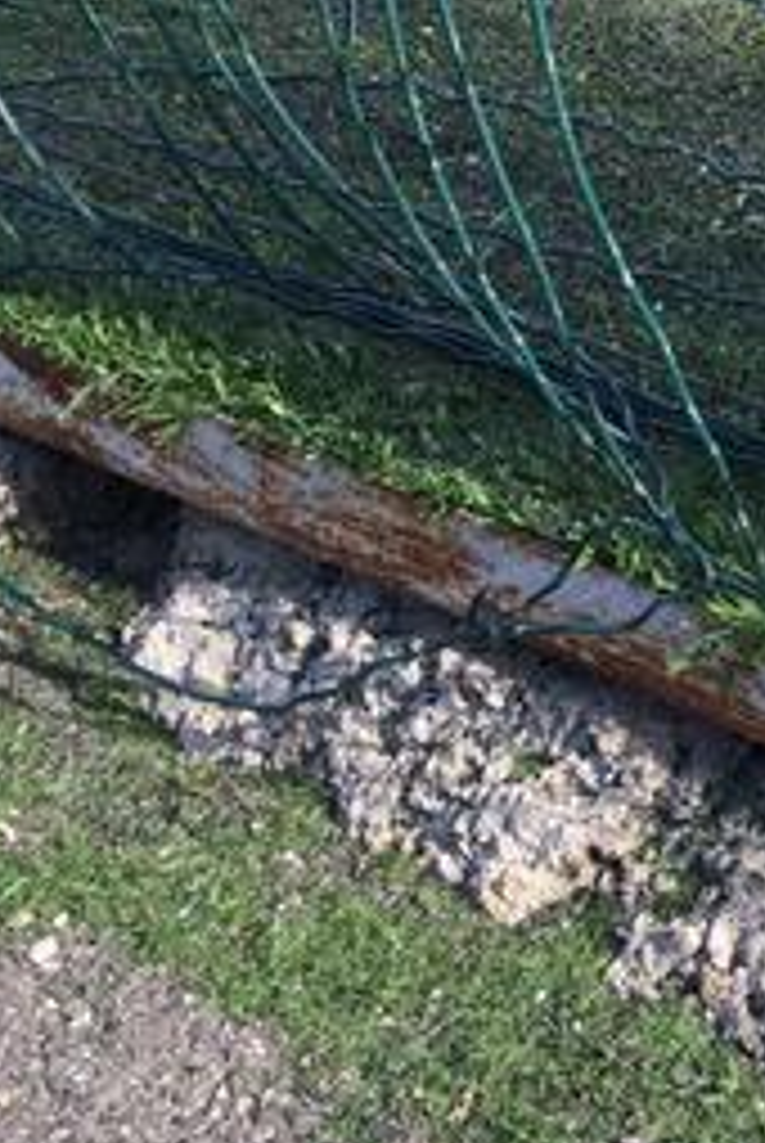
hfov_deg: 13.4
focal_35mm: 89
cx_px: 1490
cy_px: 29
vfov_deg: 22.1
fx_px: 2829
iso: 32
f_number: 2.2
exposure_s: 1/638
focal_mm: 4.15
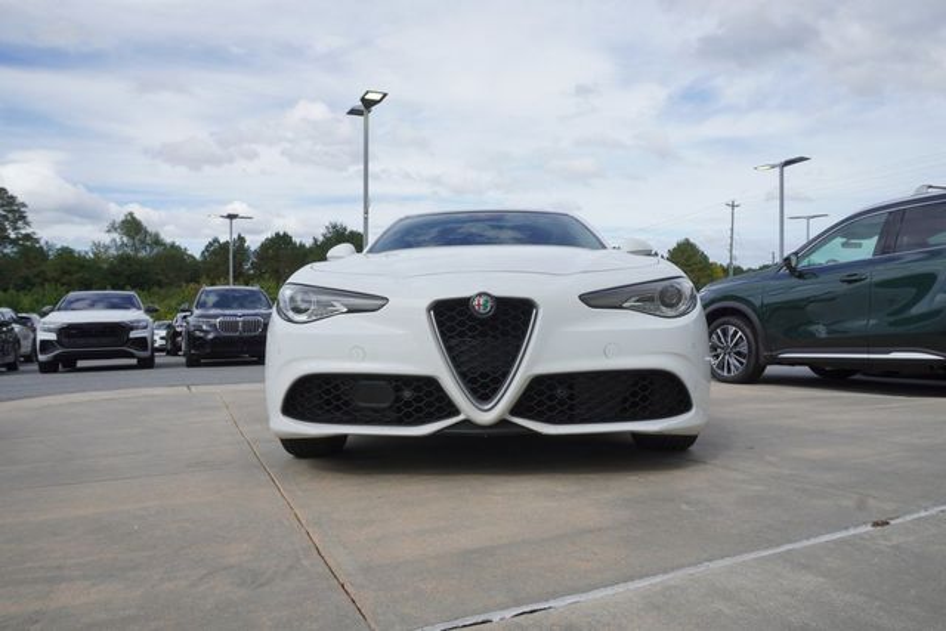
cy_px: 316
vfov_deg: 50.4
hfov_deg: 70.4
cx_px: 473
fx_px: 670
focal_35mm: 26
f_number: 13
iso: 160
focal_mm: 17
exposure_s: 1/200
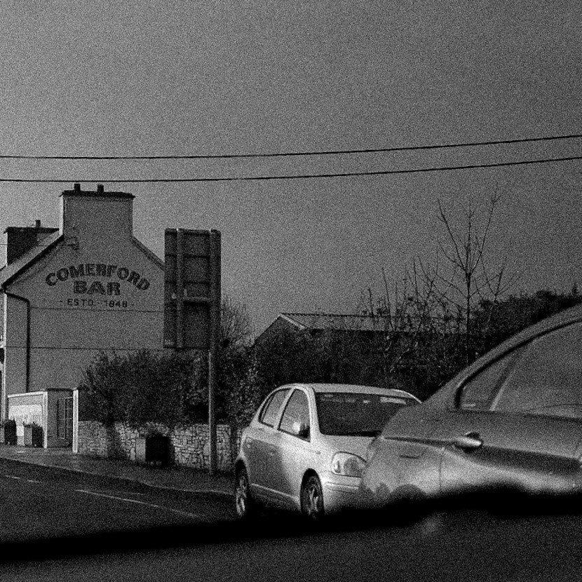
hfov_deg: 19.8
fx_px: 1636
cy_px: 298
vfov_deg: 20.2
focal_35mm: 86
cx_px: 61
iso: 200
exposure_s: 1/4000
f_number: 2.8
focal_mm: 27
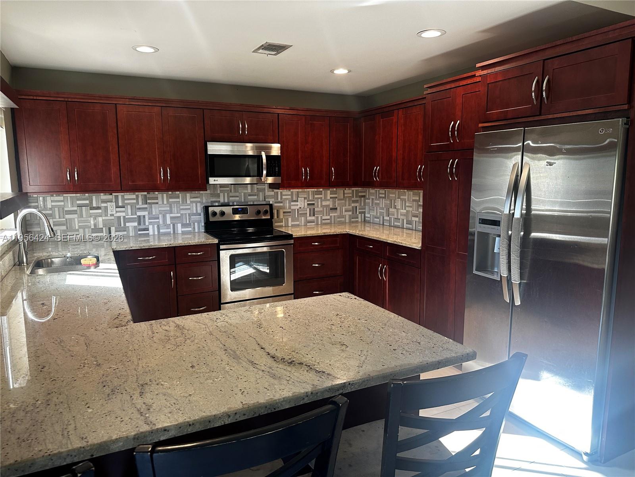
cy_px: 238
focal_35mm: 24
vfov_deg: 56.8
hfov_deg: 71.6
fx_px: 440
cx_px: 318
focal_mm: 6.86
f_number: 1.78
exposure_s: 1/120
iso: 200
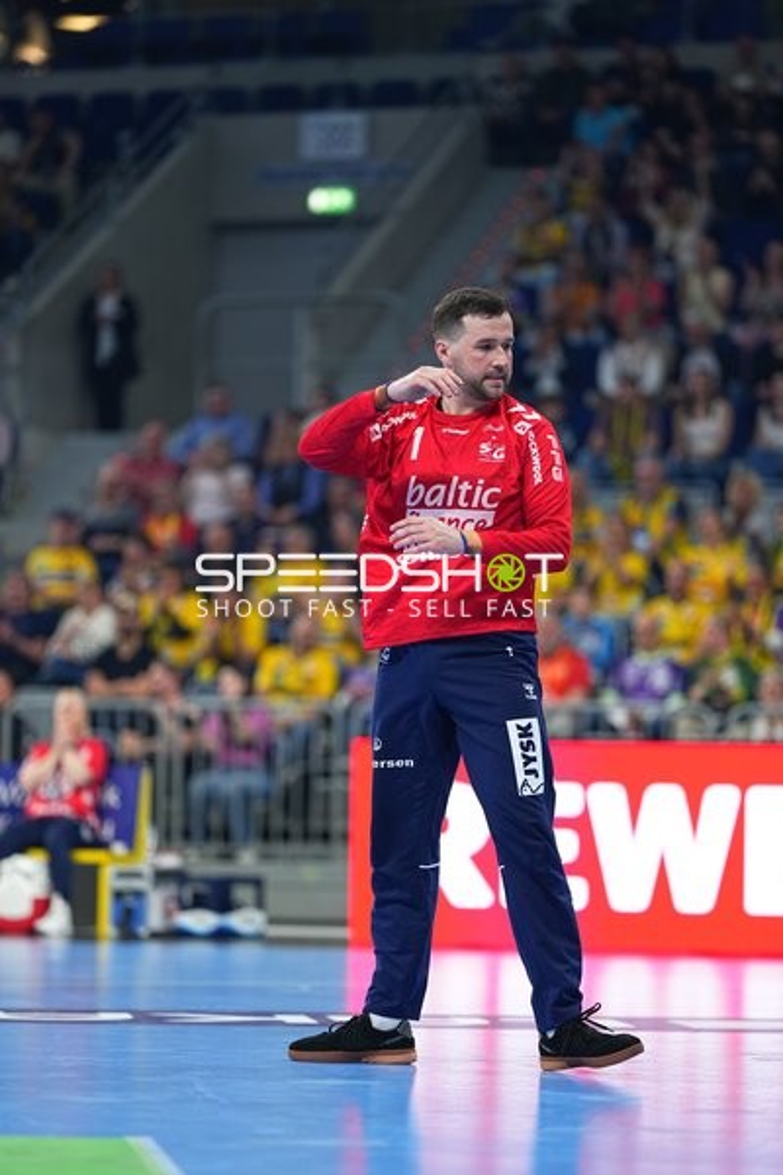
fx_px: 4404
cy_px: 588
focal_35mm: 135
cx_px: 392
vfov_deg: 15.2
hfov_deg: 10.2
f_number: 1.8
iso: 1000
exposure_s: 1/1600
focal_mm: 135
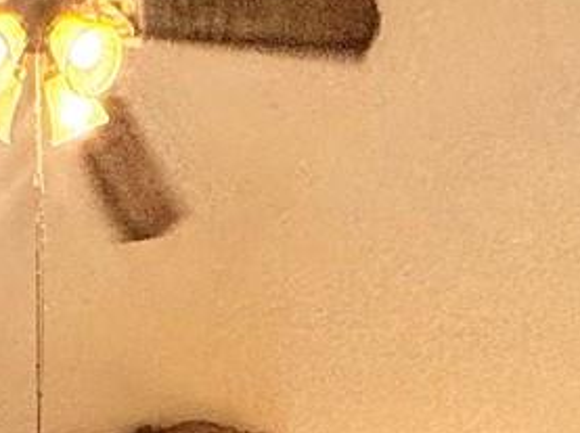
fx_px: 1355
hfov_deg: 23.3
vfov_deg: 13.8
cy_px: 994
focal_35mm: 81
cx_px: 27
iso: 200
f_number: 2.2
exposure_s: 1/120
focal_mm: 2.22
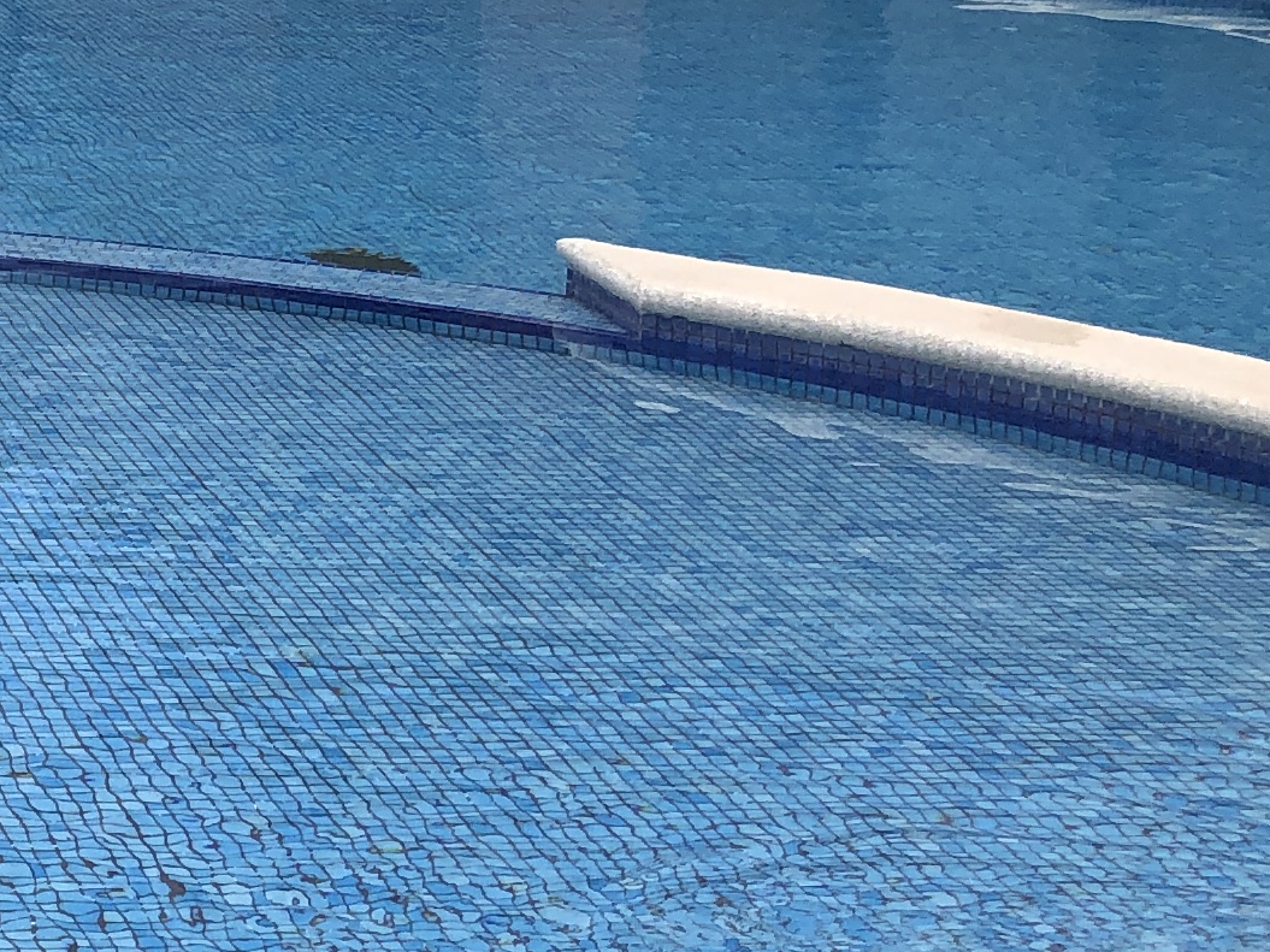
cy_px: -187
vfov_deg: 13.5
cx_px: -672
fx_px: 3925
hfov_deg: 16.6
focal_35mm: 107
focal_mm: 3.99
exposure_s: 1/3003
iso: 20
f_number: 1.8
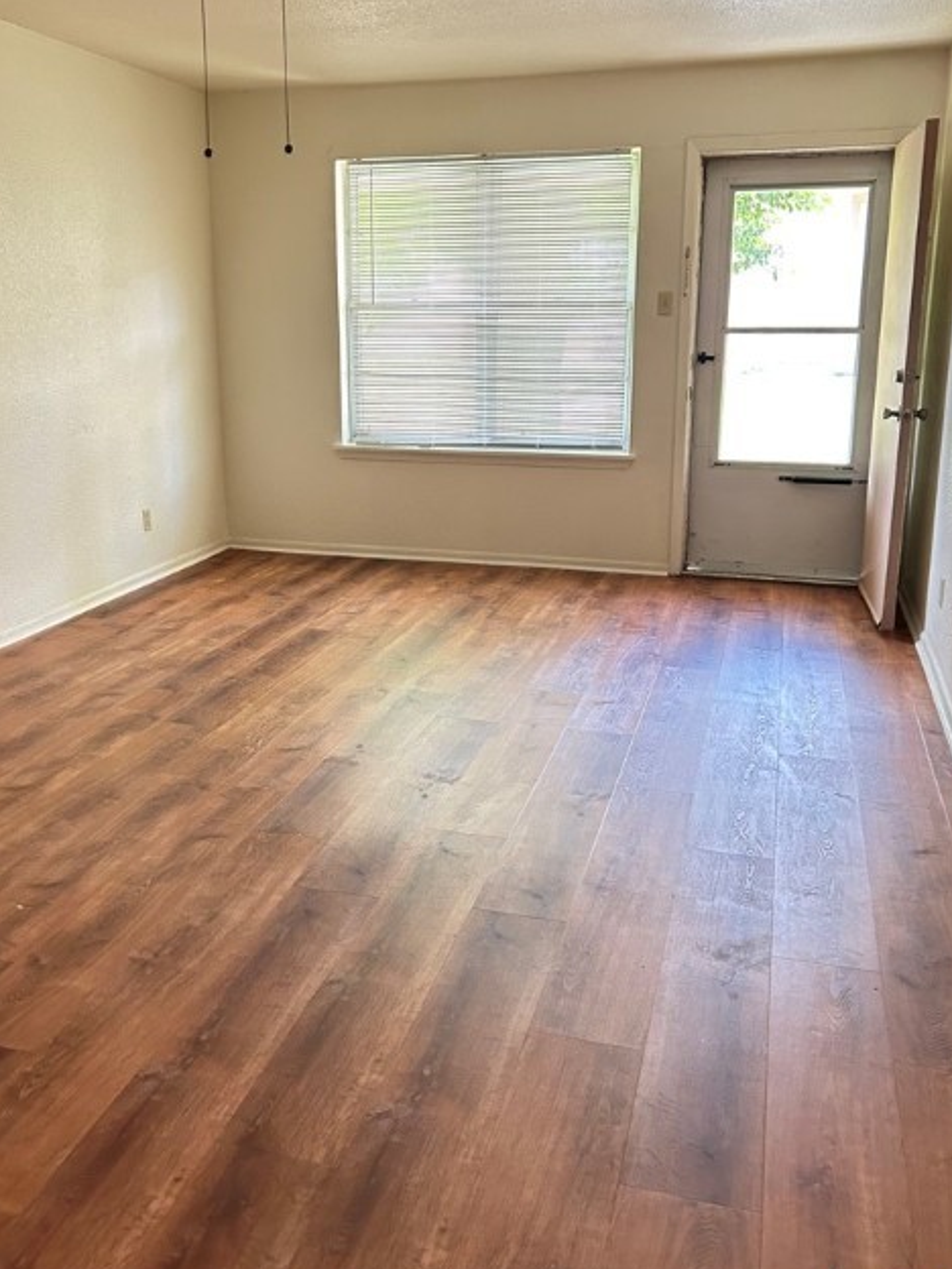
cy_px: 582
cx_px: 454
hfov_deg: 44.1
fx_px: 1173
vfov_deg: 56.7
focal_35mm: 32
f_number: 1.5
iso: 320
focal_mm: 5.7
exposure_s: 1/60
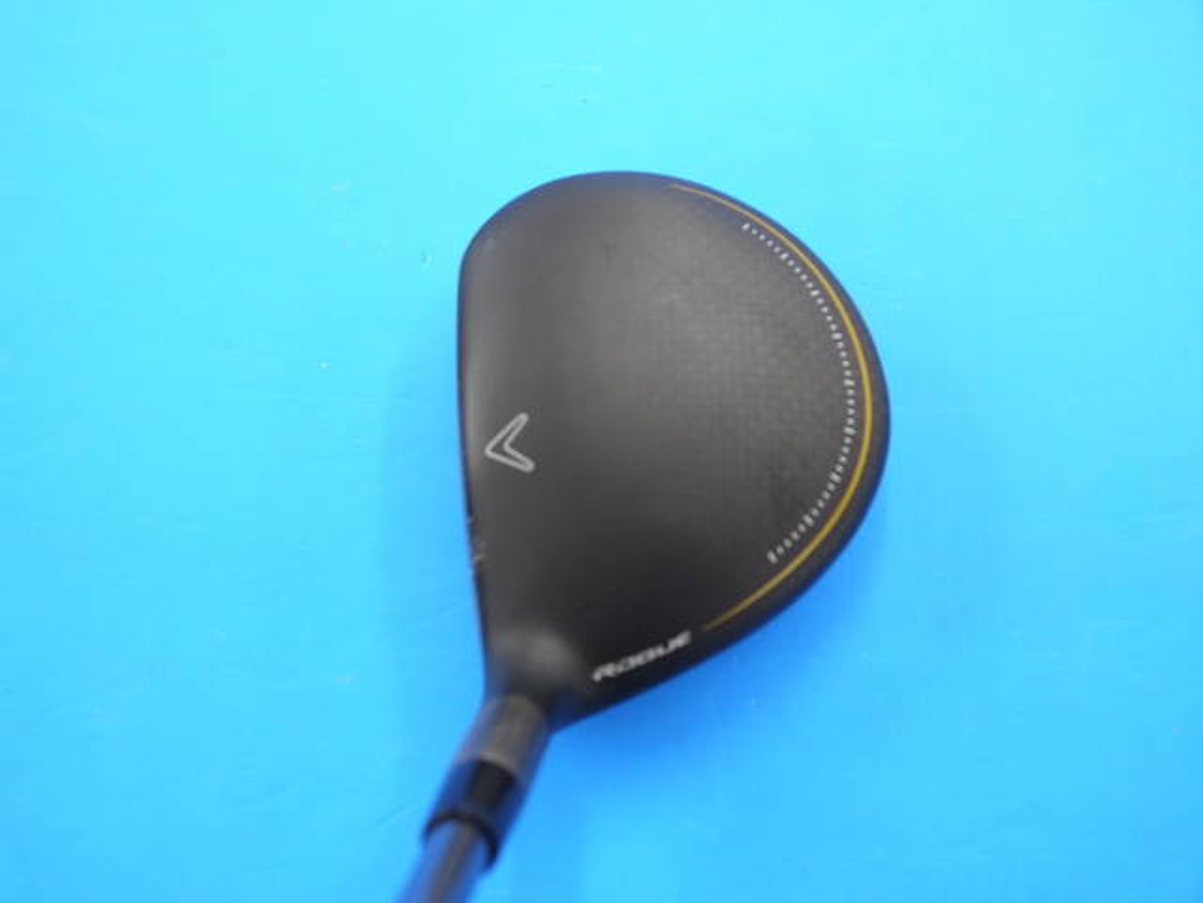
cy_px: 452
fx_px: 1390
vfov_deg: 36.0
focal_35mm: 40
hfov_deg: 46.8
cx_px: 602
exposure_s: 1/125
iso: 800
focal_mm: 20
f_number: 4.2
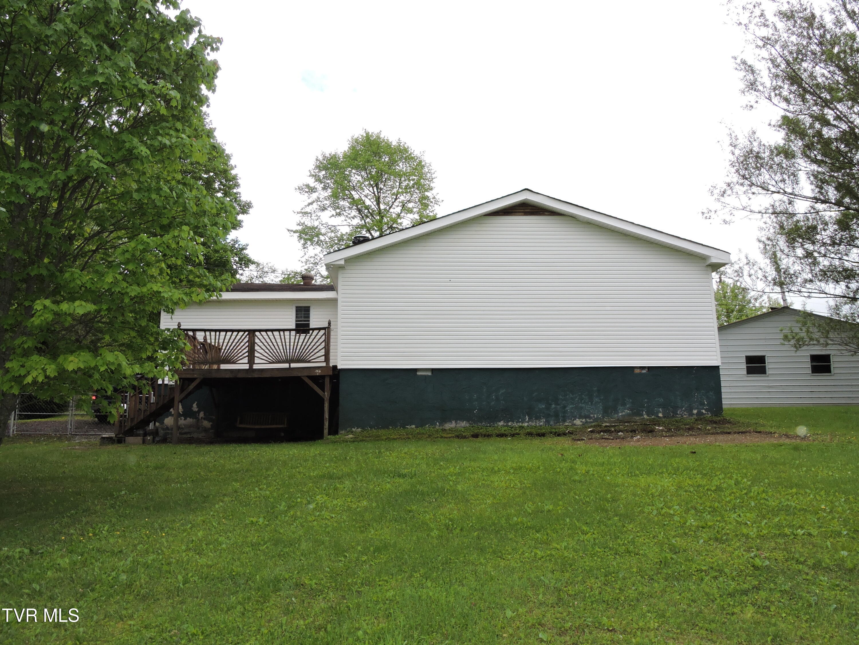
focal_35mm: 28
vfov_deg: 49.7
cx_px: 430
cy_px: 322
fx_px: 695
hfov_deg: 63.4
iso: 160
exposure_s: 1/1250
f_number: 3.5
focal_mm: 5
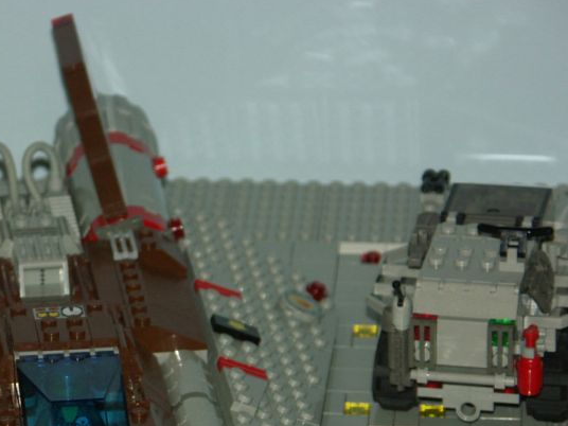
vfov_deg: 5.8
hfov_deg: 7.7
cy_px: 385
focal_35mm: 256
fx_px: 4201
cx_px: 59
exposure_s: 1/125
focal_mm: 34.15
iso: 200
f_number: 3.2
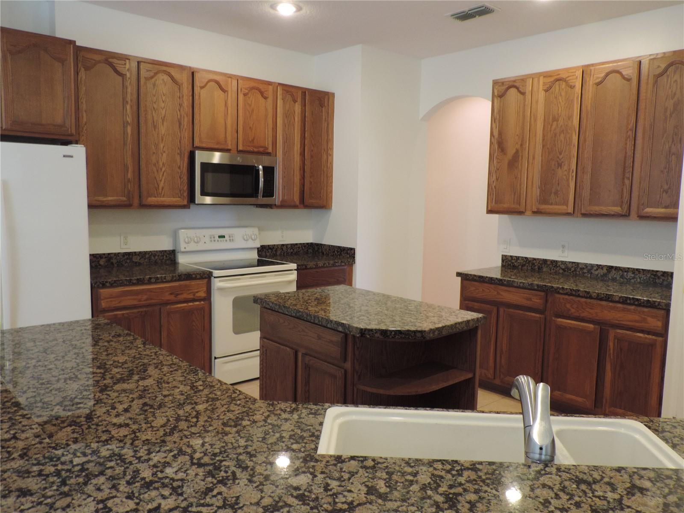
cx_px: 342
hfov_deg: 63.4
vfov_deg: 49.7
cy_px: 256
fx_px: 553
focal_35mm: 28
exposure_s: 1/30
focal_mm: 4.9
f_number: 3.1
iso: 400
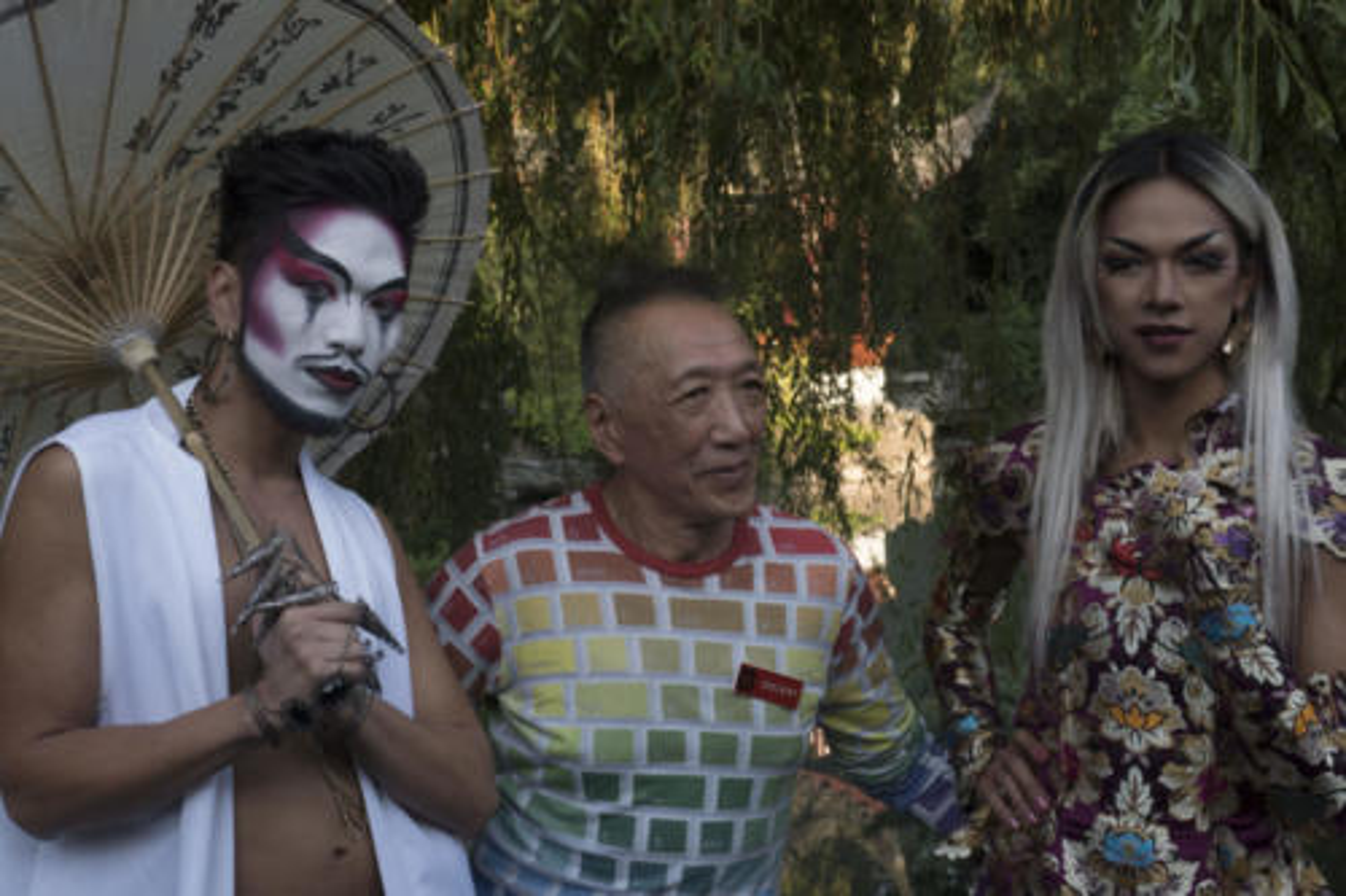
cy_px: 448
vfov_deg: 26.0
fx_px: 1943
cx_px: 673
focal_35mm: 52
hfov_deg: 38.2
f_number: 8
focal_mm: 19.1
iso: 400
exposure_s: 1/125
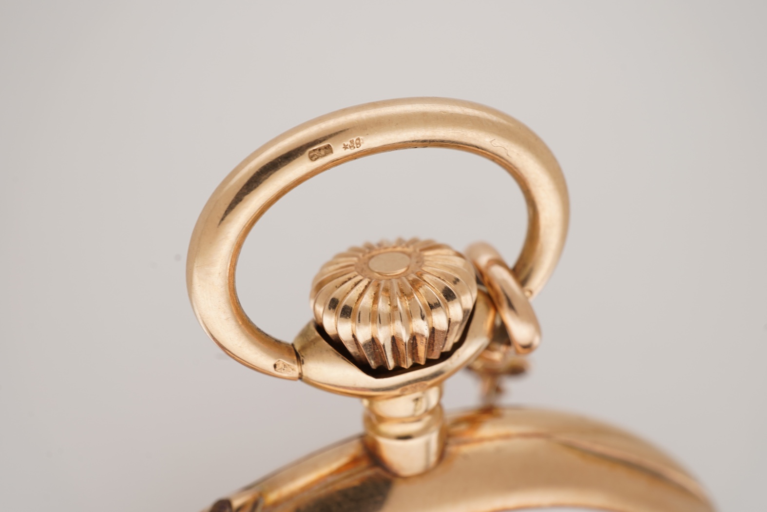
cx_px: 384
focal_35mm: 45
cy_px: 256
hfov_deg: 43.6
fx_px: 959
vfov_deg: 29.9
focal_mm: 30
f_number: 22
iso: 160
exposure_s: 1/160
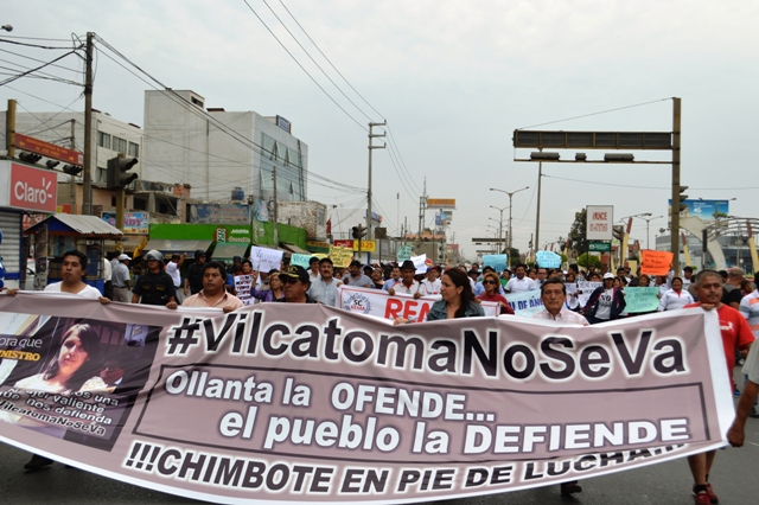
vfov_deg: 34.2
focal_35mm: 39
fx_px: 822
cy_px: 252
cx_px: 380
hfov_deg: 49.6
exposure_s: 1/200
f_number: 7.1
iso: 100
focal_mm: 26
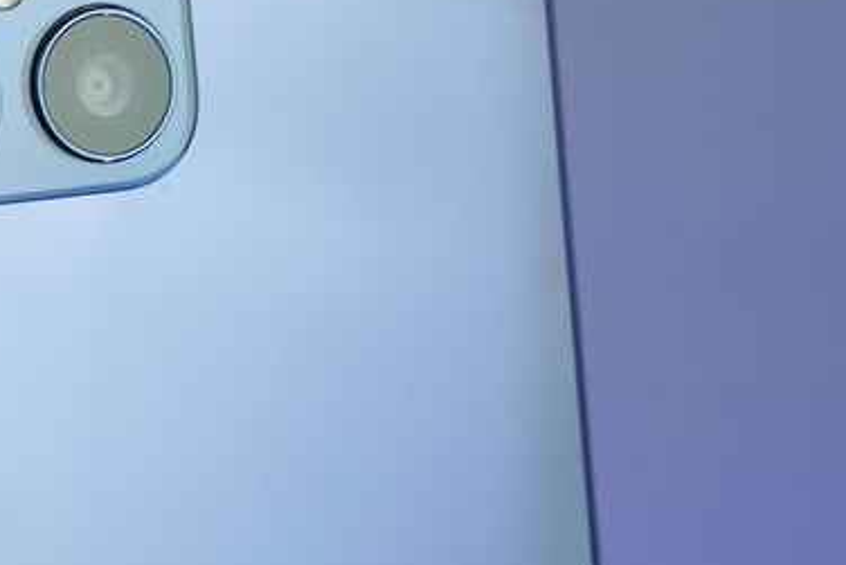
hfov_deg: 18.4
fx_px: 2586
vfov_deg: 12.4
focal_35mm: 110
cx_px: 176
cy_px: 194
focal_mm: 50
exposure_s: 1/160
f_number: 6.3
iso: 640
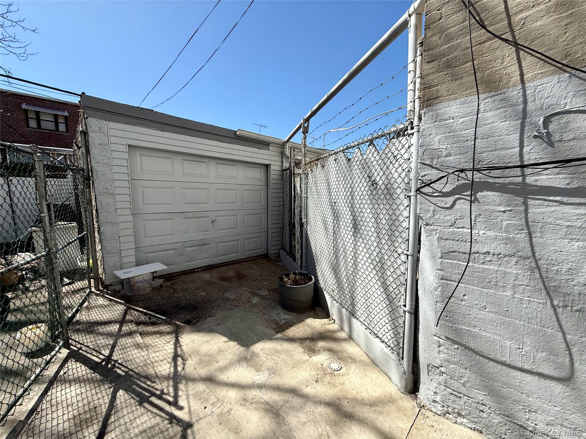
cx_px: 293
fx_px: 237
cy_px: 220
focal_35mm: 14
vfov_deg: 85.7
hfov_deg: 102.1
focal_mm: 2.22
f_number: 2.2
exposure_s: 1/1497
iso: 50
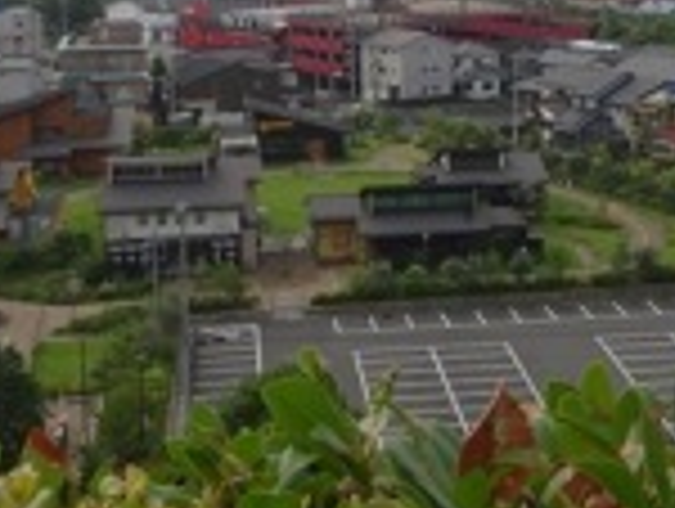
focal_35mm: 80
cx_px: 482
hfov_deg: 24.2
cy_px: 25
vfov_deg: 18.1
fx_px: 1562
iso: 80
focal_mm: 4.1
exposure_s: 1/250
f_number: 3.5
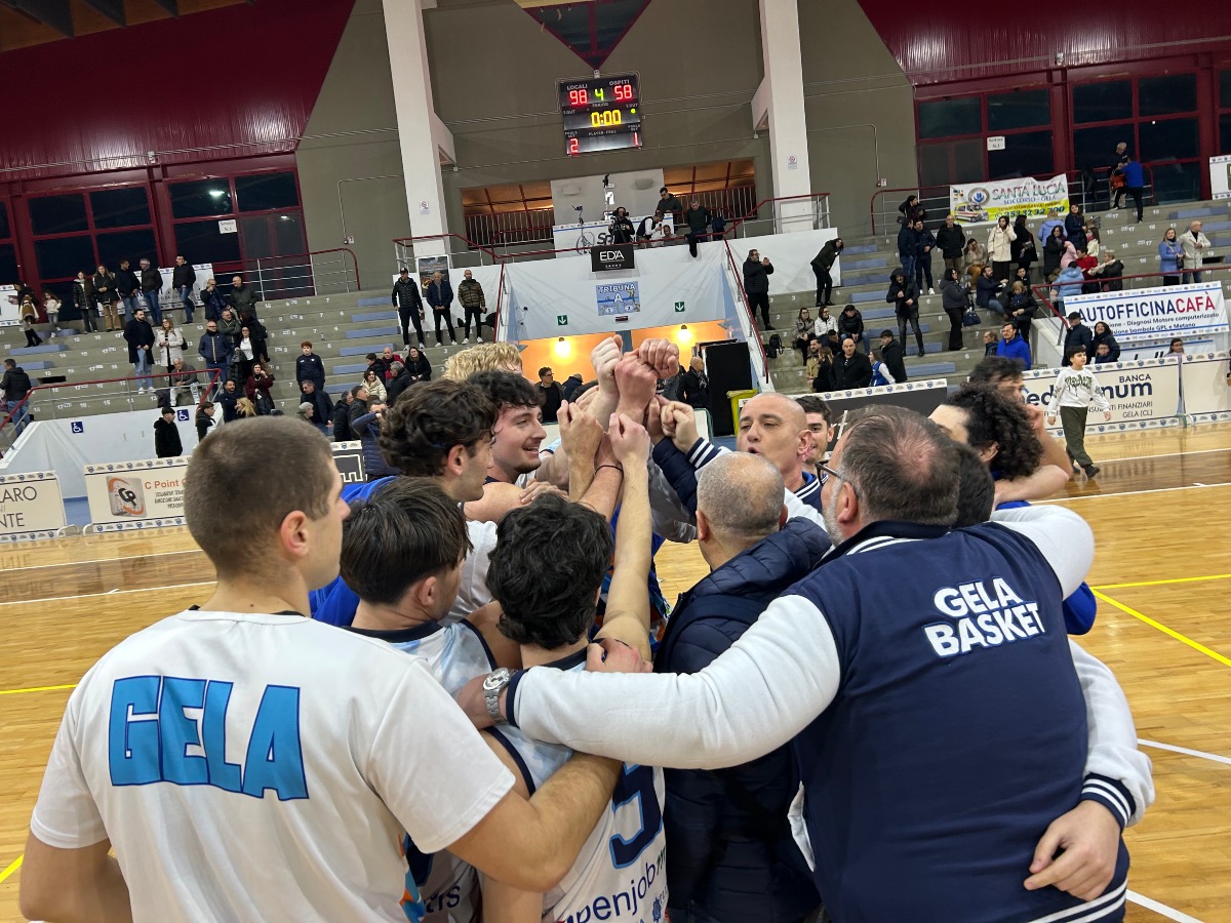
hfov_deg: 67.3
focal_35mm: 26
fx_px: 925
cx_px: 616
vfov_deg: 53.1
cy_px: 462
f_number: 1.5
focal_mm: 5.7
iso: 80
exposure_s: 1/50
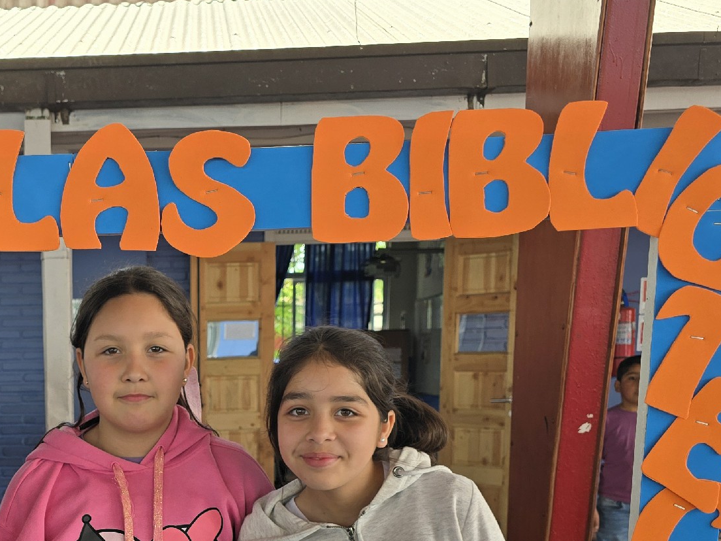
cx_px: 118
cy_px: 521
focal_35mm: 50
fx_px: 1041
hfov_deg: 36.5
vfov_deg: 27.7
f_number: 1.7
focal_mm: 6.3
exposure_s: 1/180
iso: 16
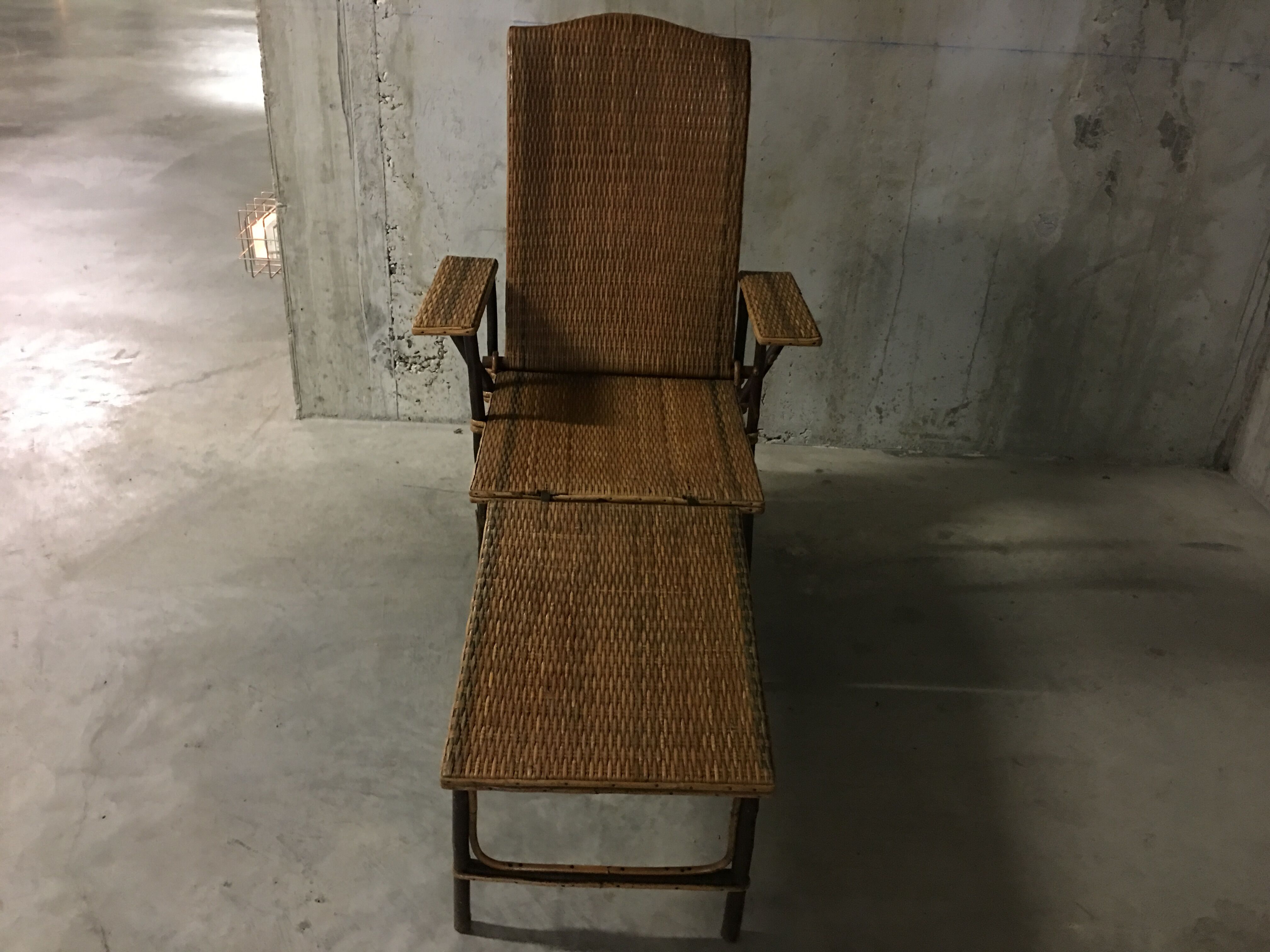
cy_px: 476
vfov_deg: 48.2
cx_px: 635
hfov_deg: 61.7
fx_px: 1064
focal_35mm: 29
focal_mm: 4.15
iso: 100
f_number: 2.2
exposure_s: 1/4
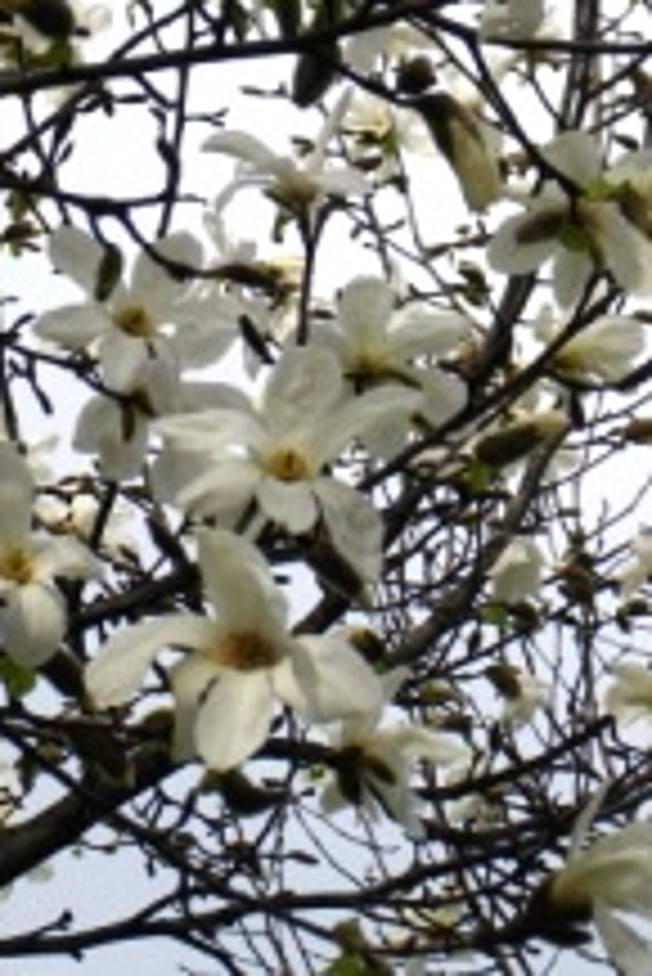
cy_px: 243
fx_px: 5479
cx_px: 567
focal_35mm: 202
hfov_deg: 6.8
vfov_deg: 10.2
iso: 50
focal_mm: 16.7
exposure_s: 1/320
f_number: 5
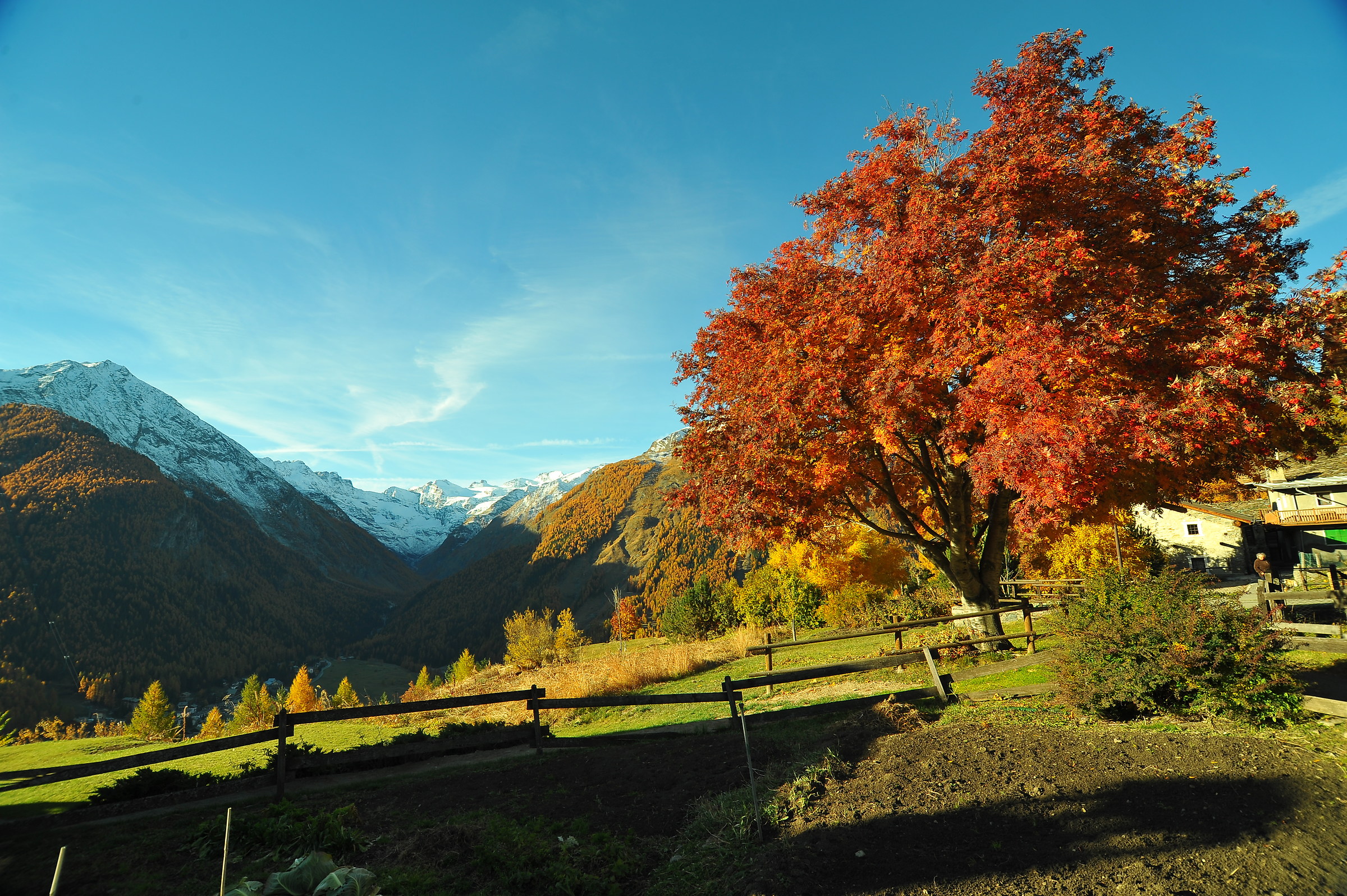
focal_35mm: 16
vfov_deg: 73.6
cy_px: 448
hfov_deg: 96.8
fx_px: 598
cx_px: 674
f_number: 10
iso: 200
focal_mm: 16
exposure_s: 1/160
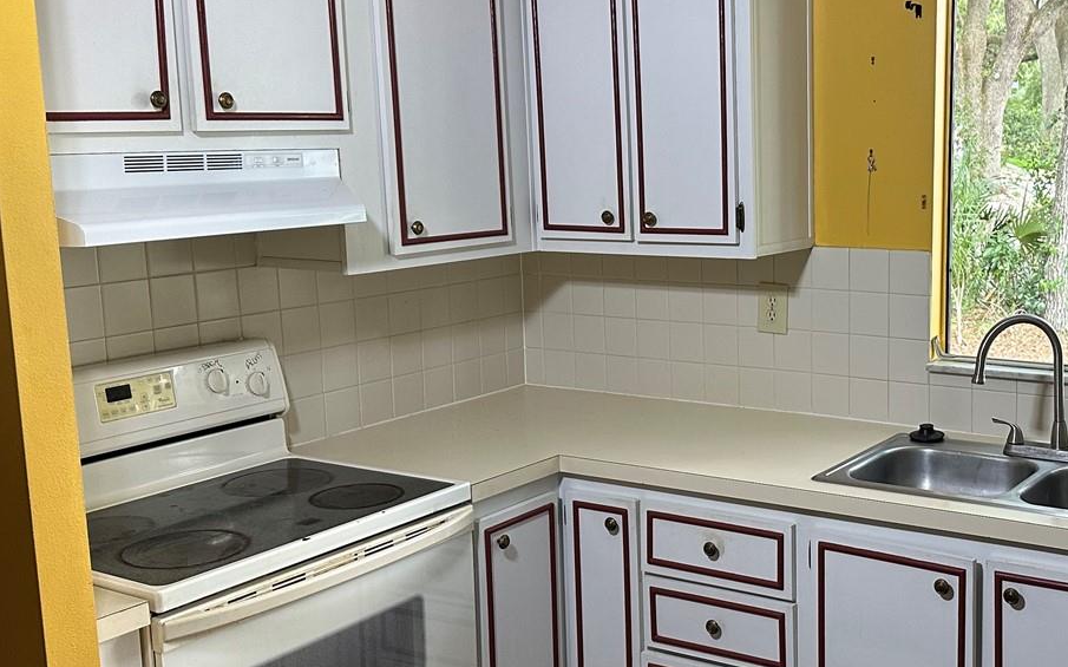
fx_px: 1309
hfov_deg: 43.6
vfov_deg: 28.6
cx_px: 735
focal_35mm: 45
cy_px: 346
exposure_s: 1/109
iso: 200
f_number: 1.78
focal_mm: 6.86
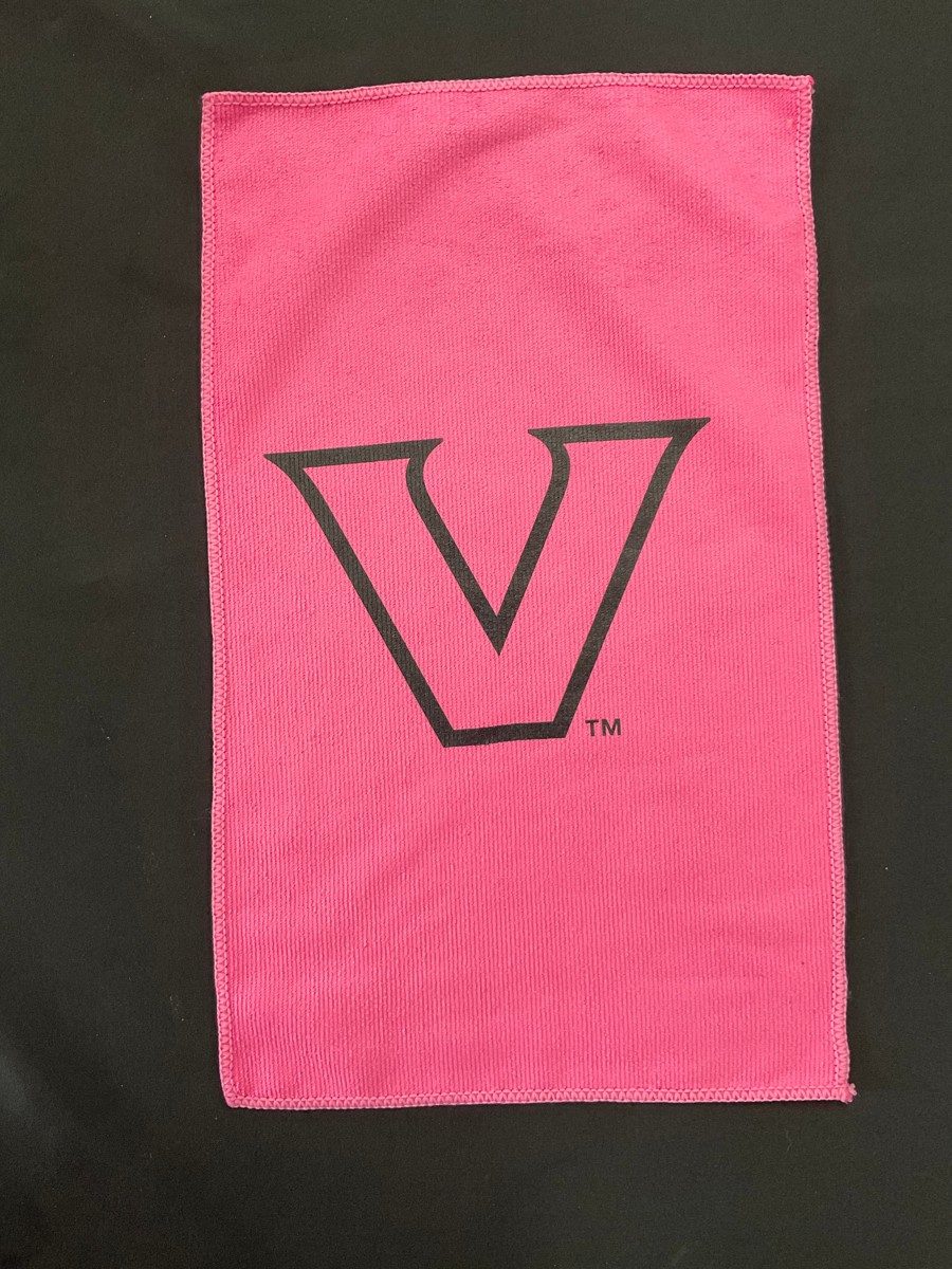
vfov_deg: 61.7
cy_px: 634
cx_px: 476
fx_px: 1063
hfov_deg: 48.2
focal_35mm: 29
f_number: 1.8
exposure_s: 1/60
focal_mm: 3
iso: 80
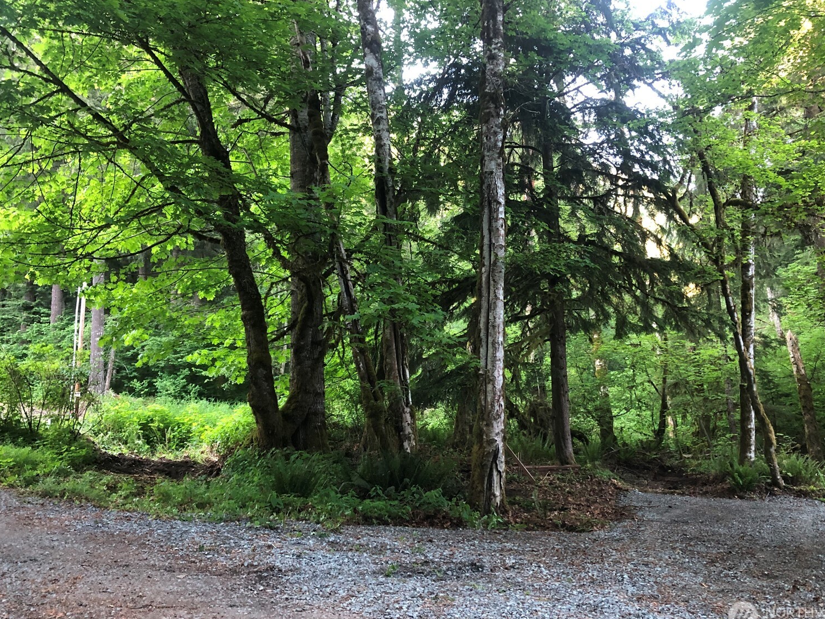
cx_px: 429
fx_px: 715
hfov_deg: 59.9
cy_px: 307
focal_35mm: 30
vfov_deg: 46.8
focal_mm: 3.99
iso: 64
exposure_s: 1/15
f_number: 1.8
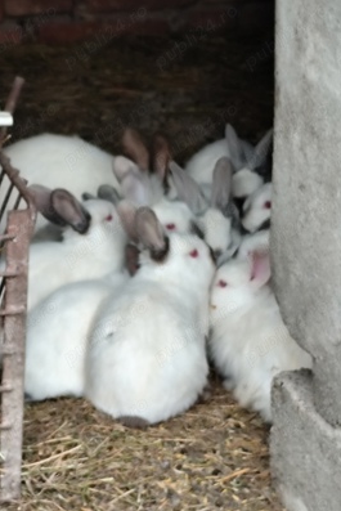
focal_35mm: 173
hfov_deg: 7.9
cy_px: 255
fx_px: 2456
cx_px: 151
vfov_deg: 11.9
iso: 250
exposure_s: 1/50
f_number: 1.65
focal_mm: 6.19
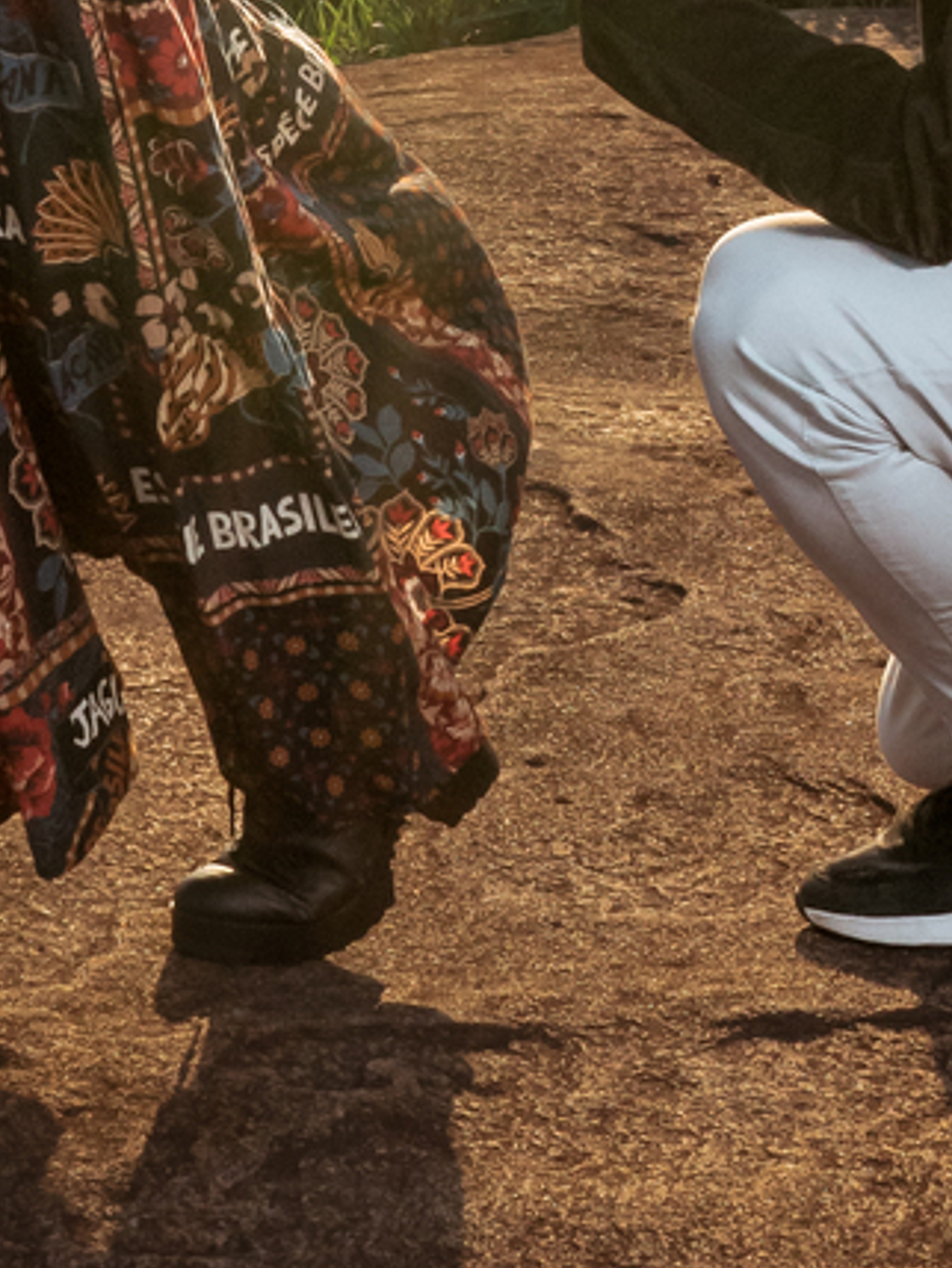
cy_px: -1129
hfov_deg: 10.5
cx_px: 568
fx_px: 5168
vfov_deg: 12.6
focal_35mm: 141
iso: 1250
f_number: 14
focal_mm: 35
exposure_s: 1/320
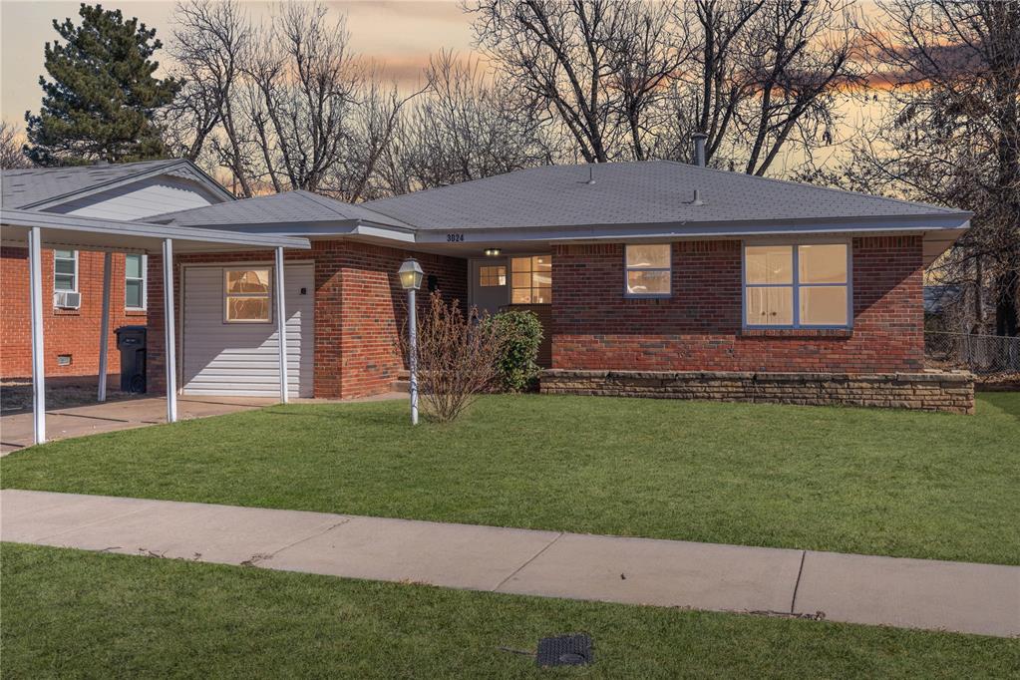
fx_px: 992
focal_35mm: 35
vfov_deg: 37.9
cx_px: 510
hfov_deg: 54.4
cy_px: 340
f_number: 8
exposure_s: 1/320
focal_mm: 35
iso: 100
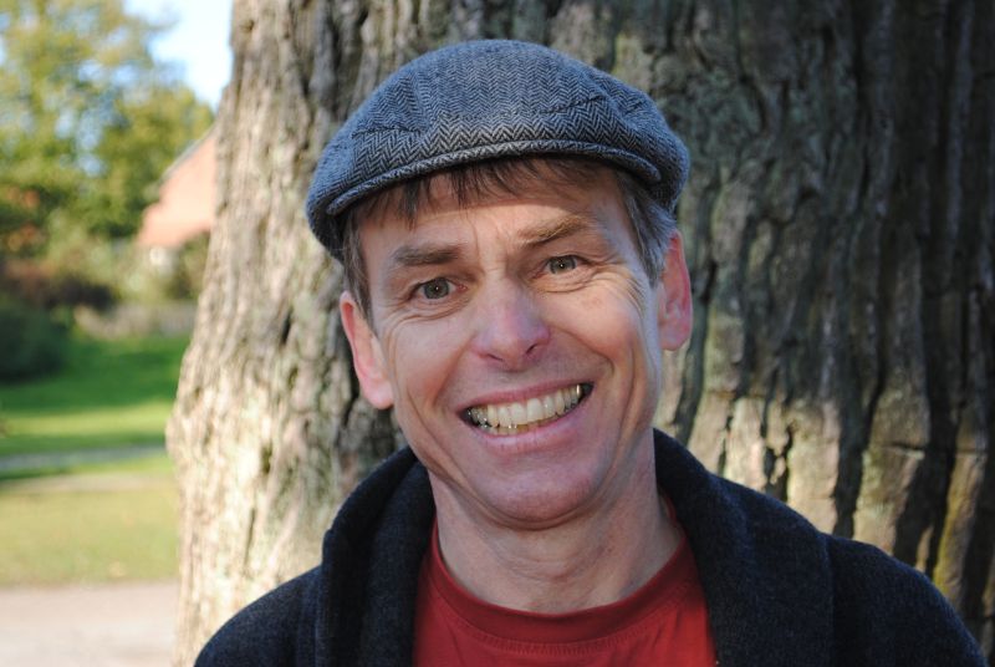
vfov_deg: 16.6
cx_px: 498
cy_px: 334
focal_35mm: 82
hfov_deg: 24.6
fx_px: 2284
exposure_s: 1/125
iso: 160
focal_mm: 55
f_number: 5.6
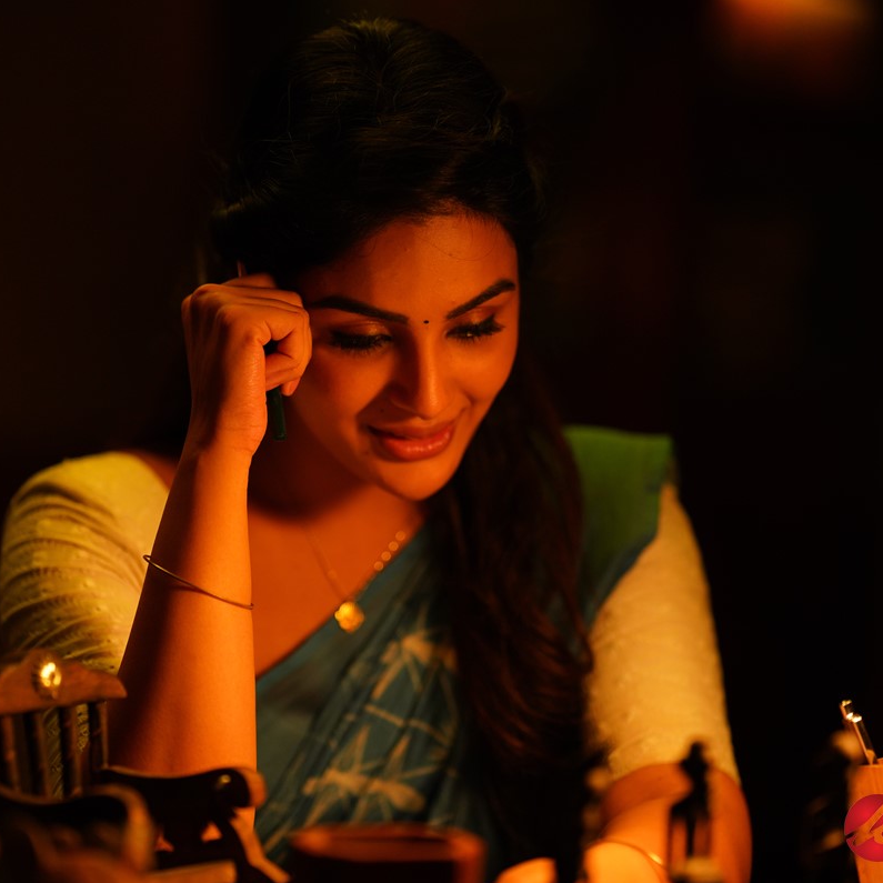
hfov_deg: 16.0
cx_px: 421
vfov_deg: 16.0
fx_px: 3146
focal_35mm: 109
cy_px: 443
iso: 1000
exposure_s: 1/250
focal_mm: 85
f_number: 1.4
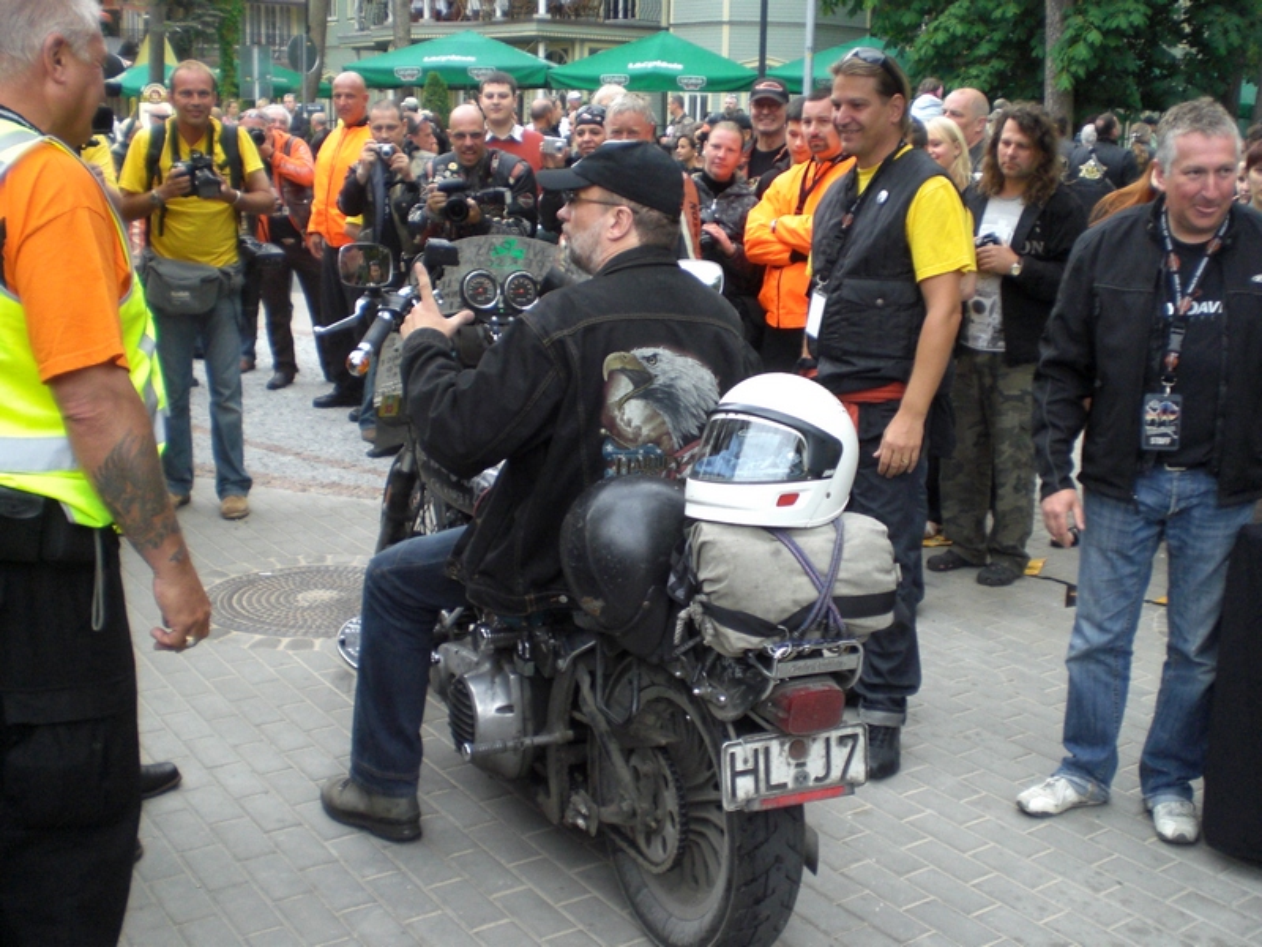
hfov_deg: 49.0
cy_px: 474
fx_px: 1385
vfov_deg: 37.7
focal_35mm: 38
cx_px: 631
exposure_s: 1/100
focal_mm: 6.3
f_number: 3.1
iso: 200
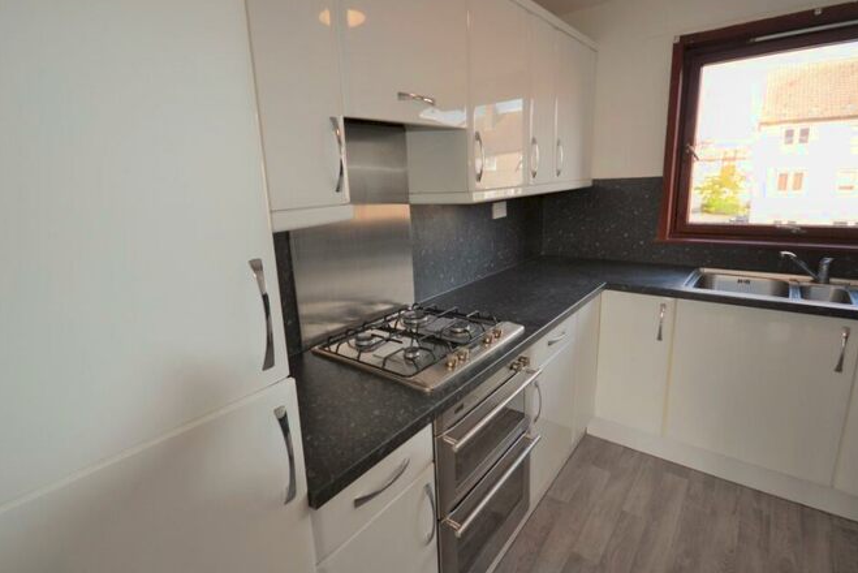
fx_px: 418
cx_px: 410
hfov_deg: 91.4
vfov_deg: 68.8
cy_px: 273
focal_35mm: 18
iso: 220
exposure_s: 1/125
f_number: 4.2
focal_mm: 11
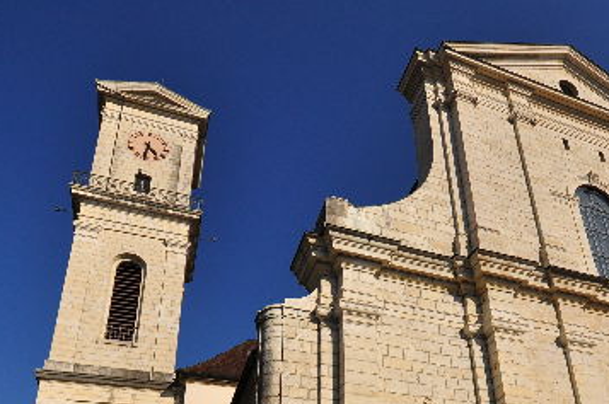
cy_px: 387
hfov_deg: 59.7
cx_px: 374
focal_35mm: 31
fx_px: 524
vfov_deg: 38.3
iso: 200
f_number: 5
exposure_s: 1/4000
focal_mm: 10
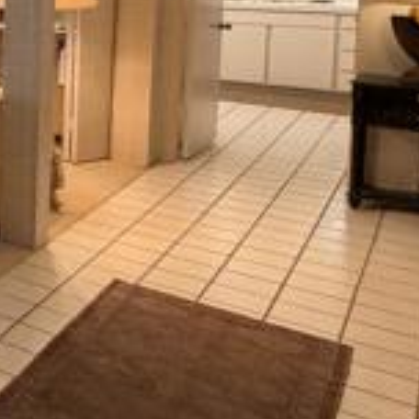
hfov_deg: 18.9
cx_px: -430
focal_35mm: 52
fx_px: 712
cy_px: 0
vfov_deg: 30.5
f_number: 2.2
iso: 160
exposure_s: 1/60
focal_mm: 2.22
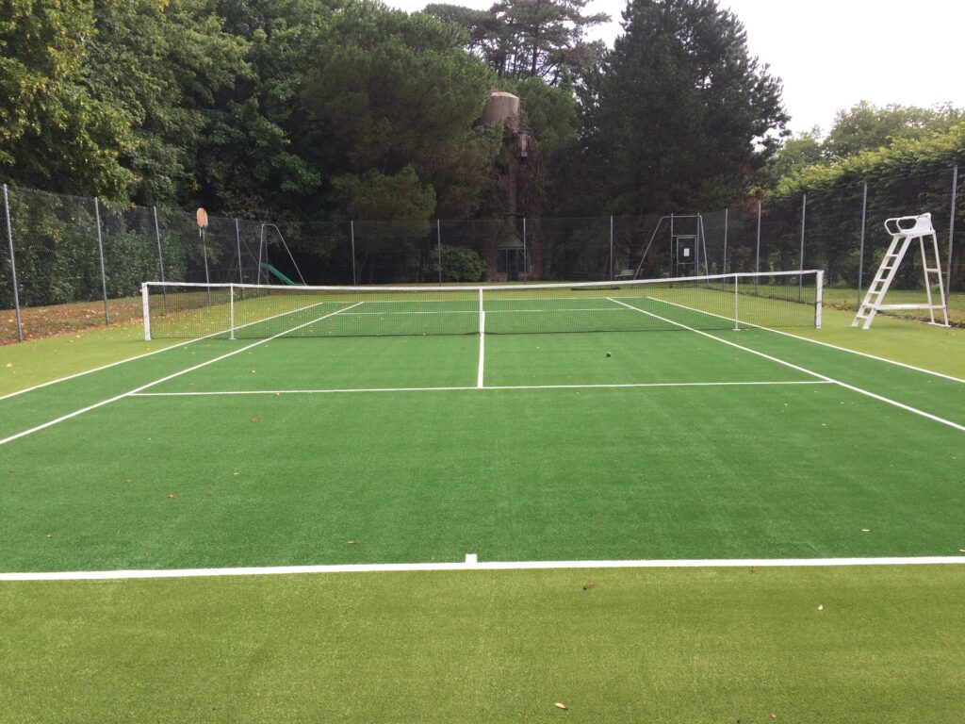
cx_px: 482
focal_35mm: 29
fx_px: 808
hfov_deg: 61.7
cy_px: 362
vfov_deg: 48.2
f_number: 2.2
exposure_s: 1/662
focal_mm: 4.15
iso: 32
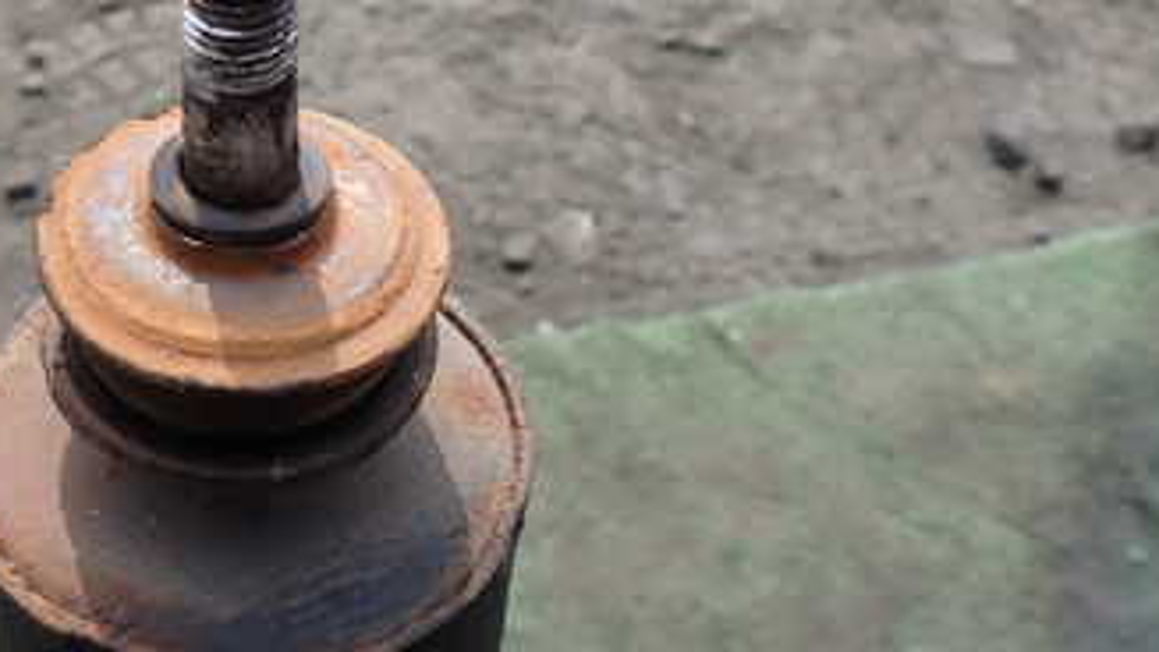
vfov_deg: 20.0
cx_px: 227
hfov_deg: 33.8
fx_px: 1844
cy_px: 202
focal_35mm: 60
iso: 100
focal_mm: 5.4
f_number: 3.2
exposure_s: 1/640
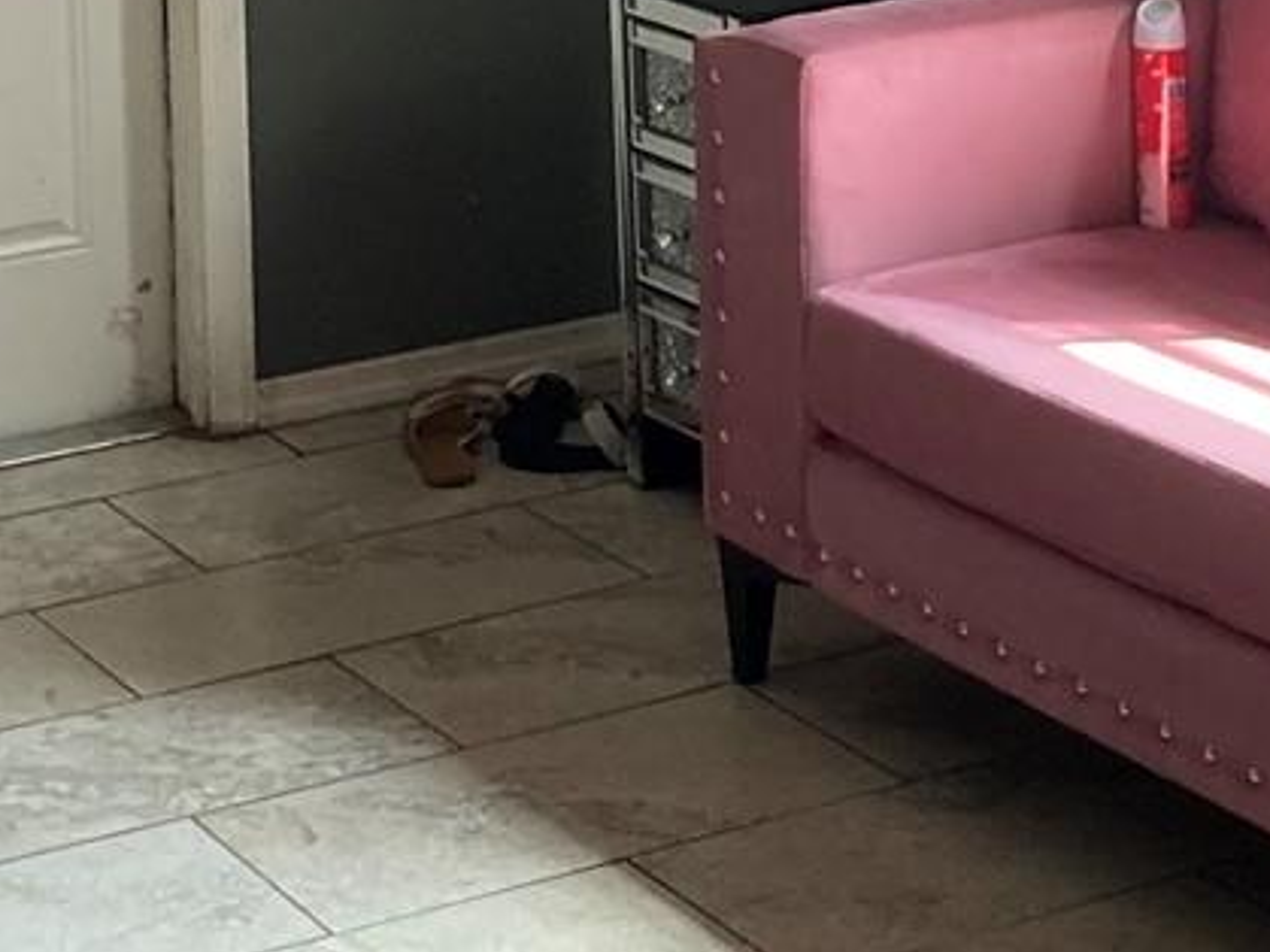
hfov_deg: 18.3
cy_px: -503
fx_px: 3925
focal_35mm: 107
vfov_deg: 13.0
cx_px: 433
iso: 125
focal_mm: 3.99
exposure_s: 1/60
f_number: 1.8
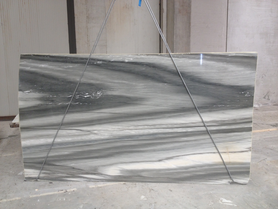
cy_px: 104
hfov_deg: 52.6
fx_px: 281
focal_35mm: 35
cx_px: 139
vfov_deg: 40.7
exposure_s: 1/40
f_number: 2.4
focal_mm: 4.28
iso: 80
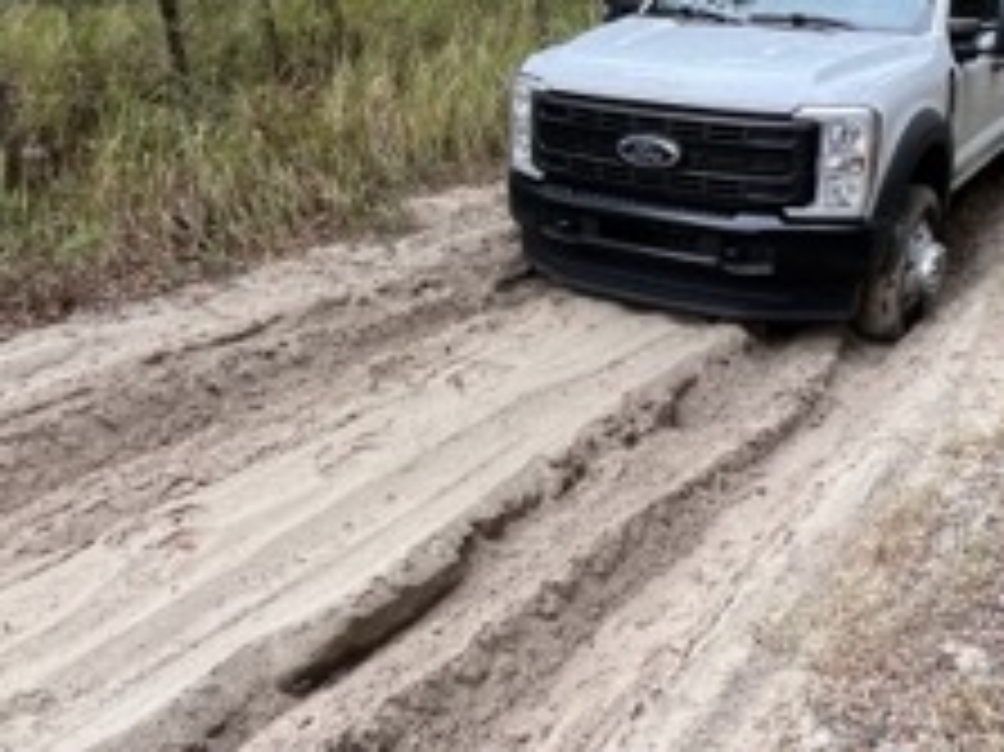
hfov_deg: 52.1
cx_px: 621
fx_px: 1015
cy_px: 320
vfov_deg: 40.6
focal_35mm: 35
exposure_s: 1/99
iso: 100
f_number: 1.8
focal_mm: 1.57
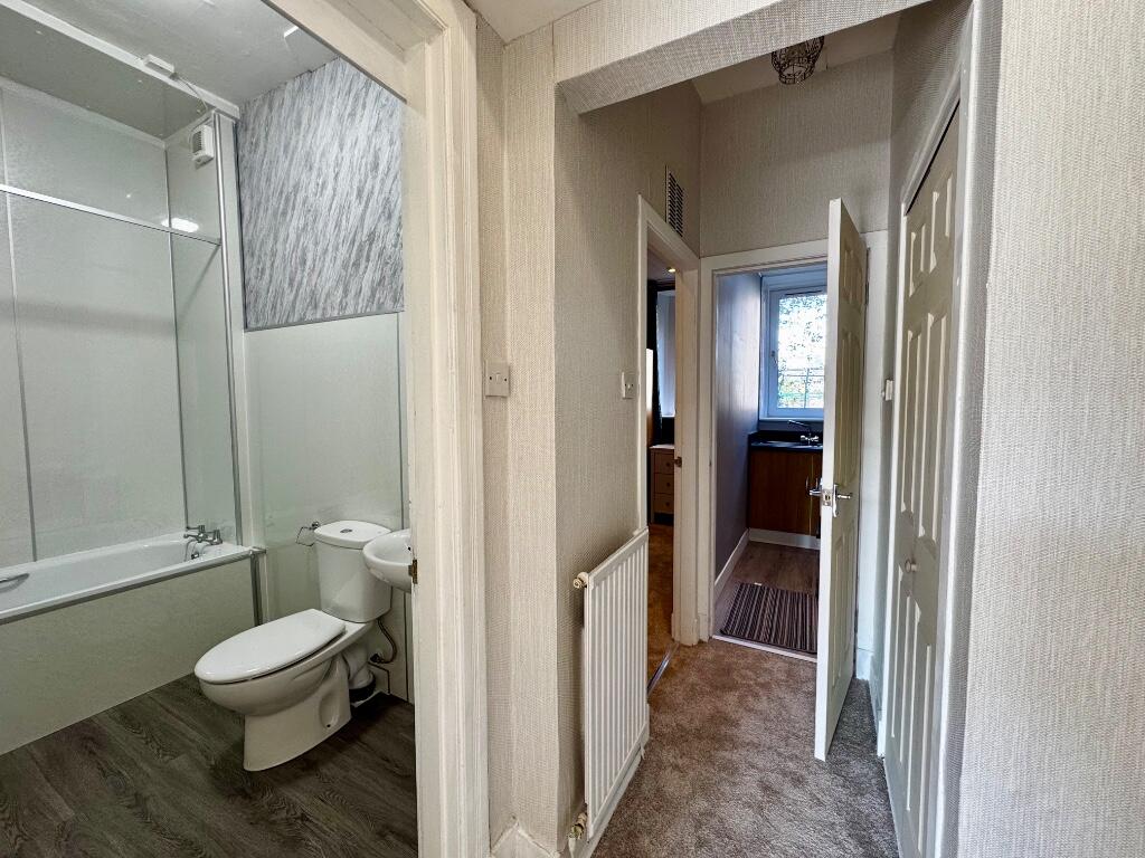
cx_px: 572
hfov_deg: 102.1
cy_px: 429
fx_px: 463
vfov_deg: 85.7
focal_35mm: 14
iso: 160
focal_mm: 2.22
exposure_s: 1/100
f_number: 2.2
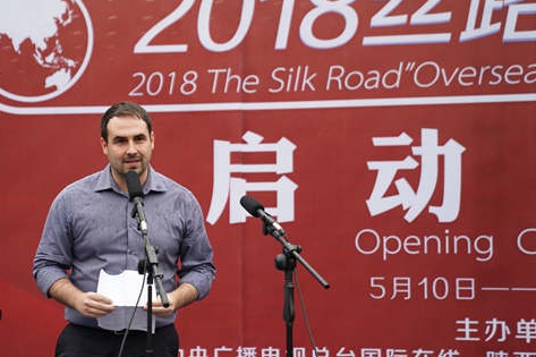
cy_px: 215
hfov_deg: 22.3
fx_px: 1354
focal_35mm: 91
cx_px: 205
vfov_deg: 15.0
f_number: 2.8
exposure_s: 1/640
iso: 800
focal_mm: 70
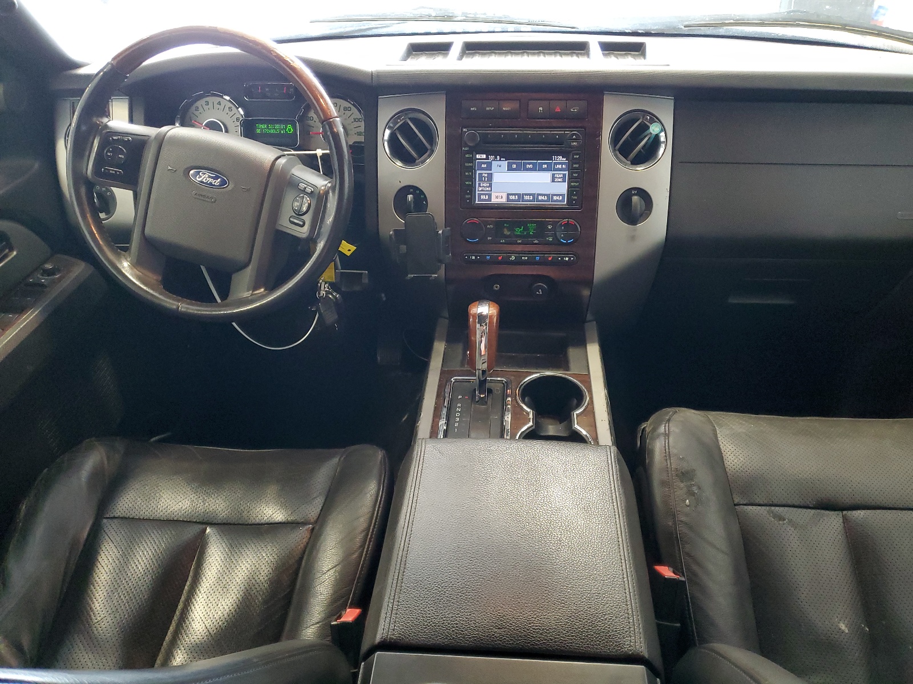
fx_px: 686
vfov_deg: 53.1
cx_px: 456
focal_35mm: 26
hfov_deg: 67.3
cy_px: 342
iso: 299
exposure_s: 1/60.2
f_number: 1.5
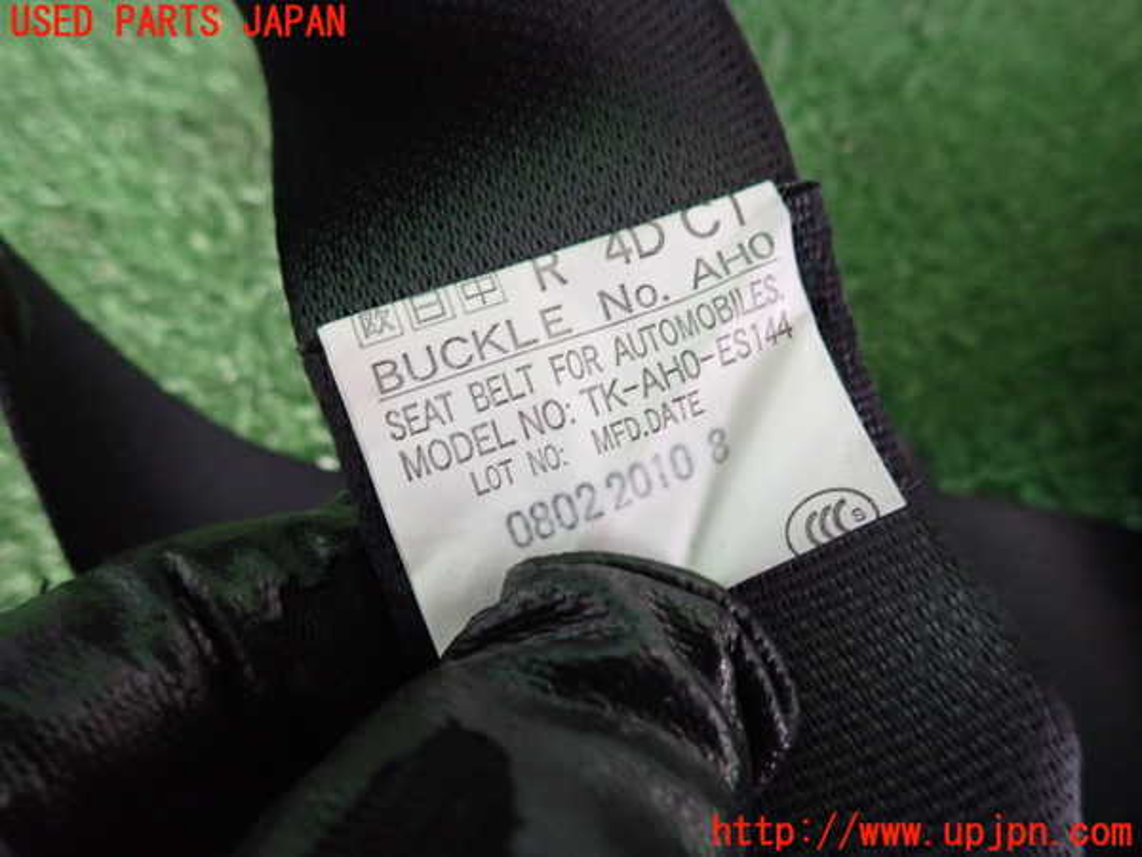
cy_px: 428
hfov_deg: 69.4
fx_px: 825
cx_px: 571
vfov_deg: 54.9
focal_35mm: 25
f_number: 2
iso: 800
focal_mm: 4.5
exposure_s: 1/30
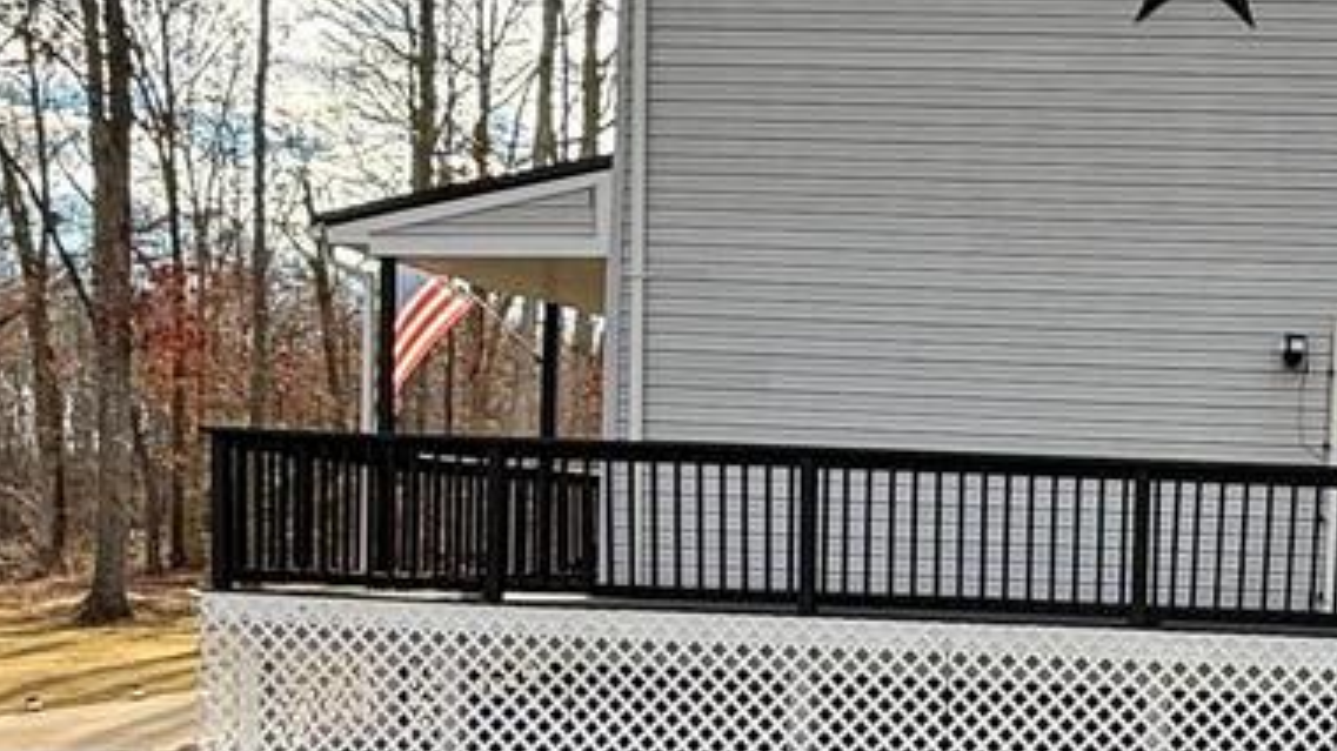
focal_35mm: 58
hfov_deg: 32.7
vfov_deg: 20.4
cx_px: 1376
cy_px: 656
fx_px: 2056
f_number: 2.2
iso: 64
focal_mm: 2.22
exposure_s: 1/672
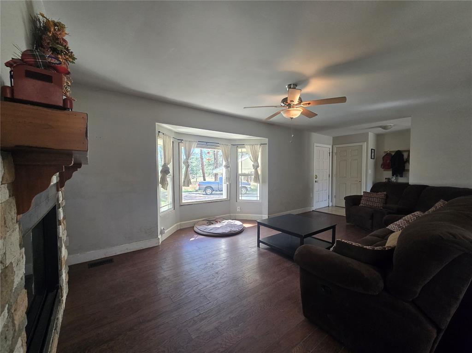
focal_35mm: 13
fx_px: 177
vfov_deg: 89.9
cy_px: 176
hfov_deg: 106.2
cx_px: 236
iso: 200
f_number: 2.2
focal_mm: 2.2
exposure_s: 1/60
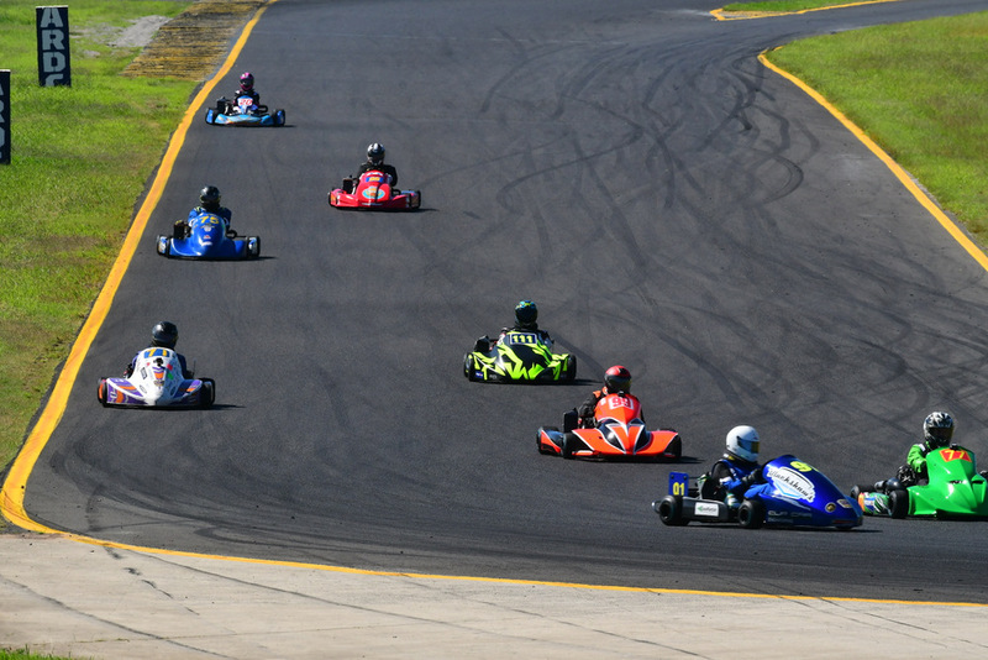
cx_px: 494
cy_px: 330
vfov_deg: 2.5
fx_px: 15236
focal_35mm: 555
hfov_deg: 3.7
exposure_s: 1/640
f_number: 13
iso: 500
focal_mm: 370
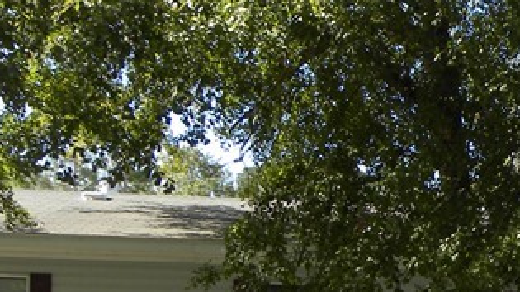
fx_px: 1268
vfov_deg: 12.3
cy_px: 475
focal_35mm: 92
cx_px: 674
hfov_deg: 21.1
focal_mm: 4.6
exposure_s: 1/138
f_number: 4
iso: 64
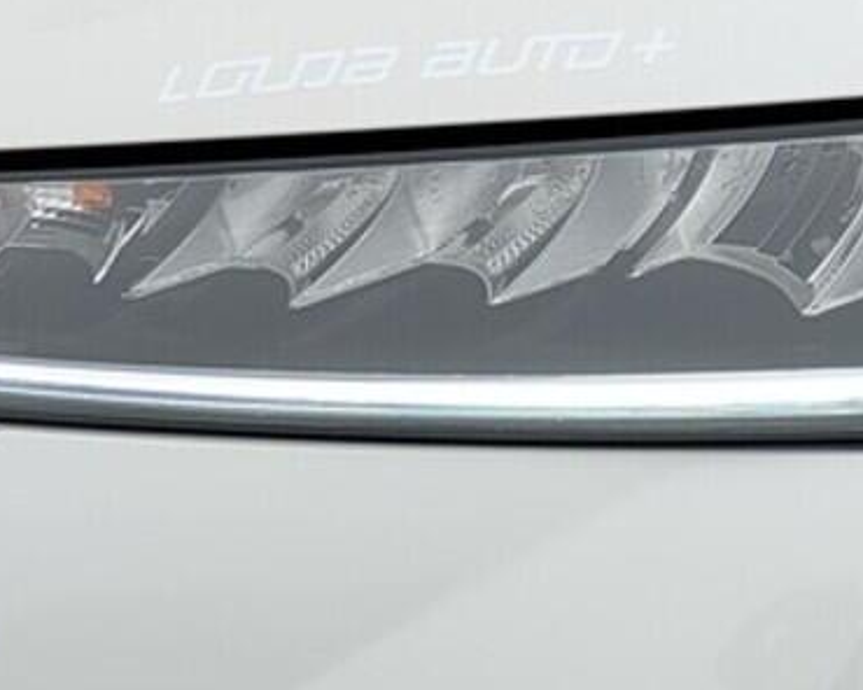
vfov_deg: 5.3
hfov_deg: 6.7
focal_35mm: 289
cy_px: 611
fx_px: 7381
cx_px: 420
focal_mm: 7.12
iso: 32
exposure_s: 1/100
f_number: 2.4
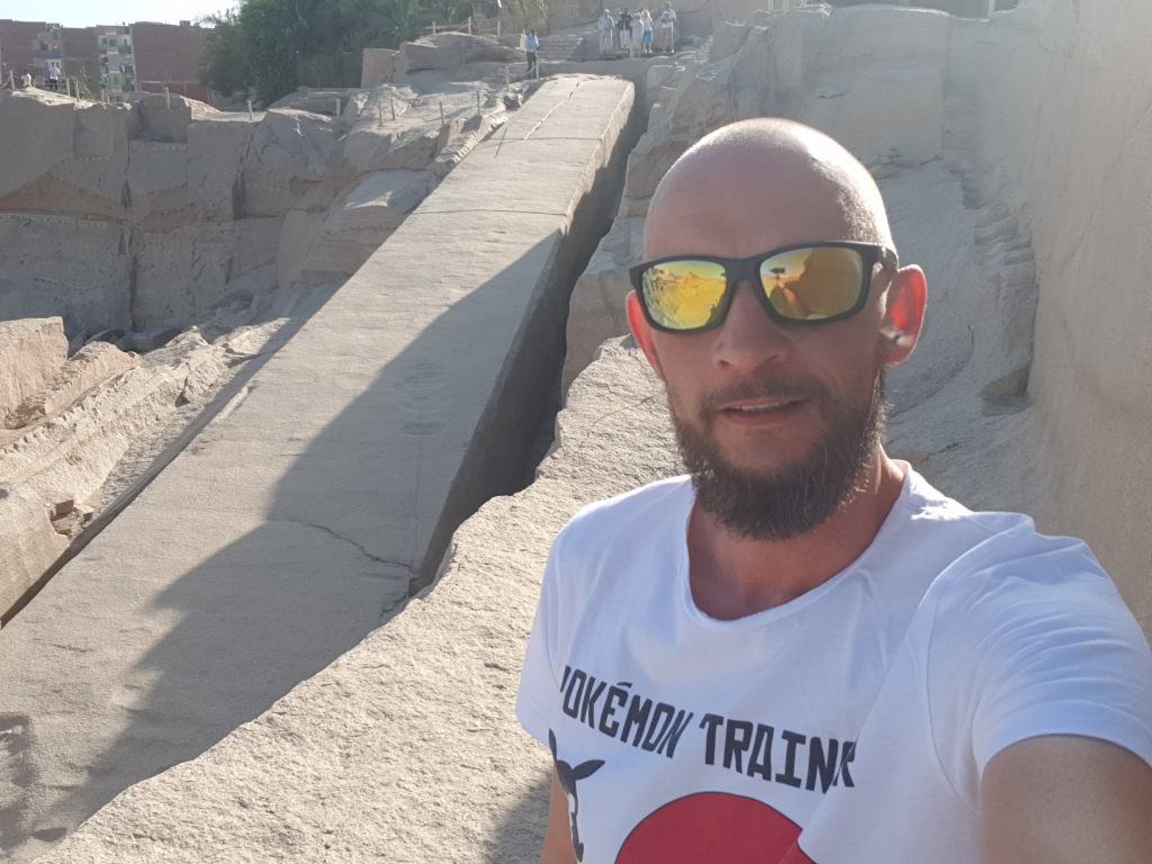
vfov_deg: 54.9
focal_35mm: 25
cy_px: 432
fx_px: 832
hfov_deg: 69.4
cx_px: 576
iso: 40
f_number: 1.7
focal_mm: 3
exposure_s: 1/1100
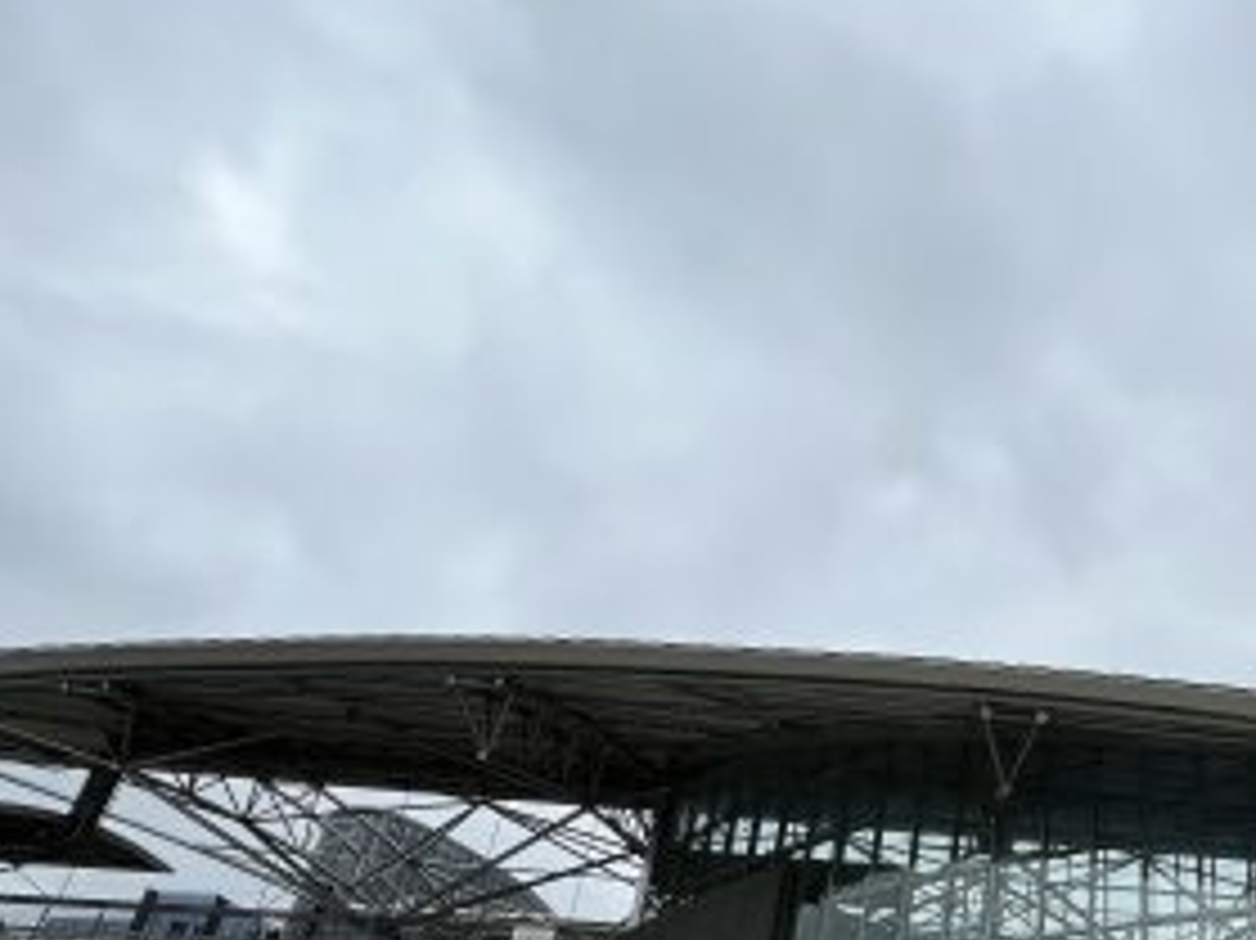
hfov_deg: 53.1
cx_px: 1193
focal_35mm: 28
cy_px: 846
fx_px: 1016
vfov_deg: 45.1
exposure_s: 1/1074
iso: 32
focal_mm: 1.57
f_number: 1.8
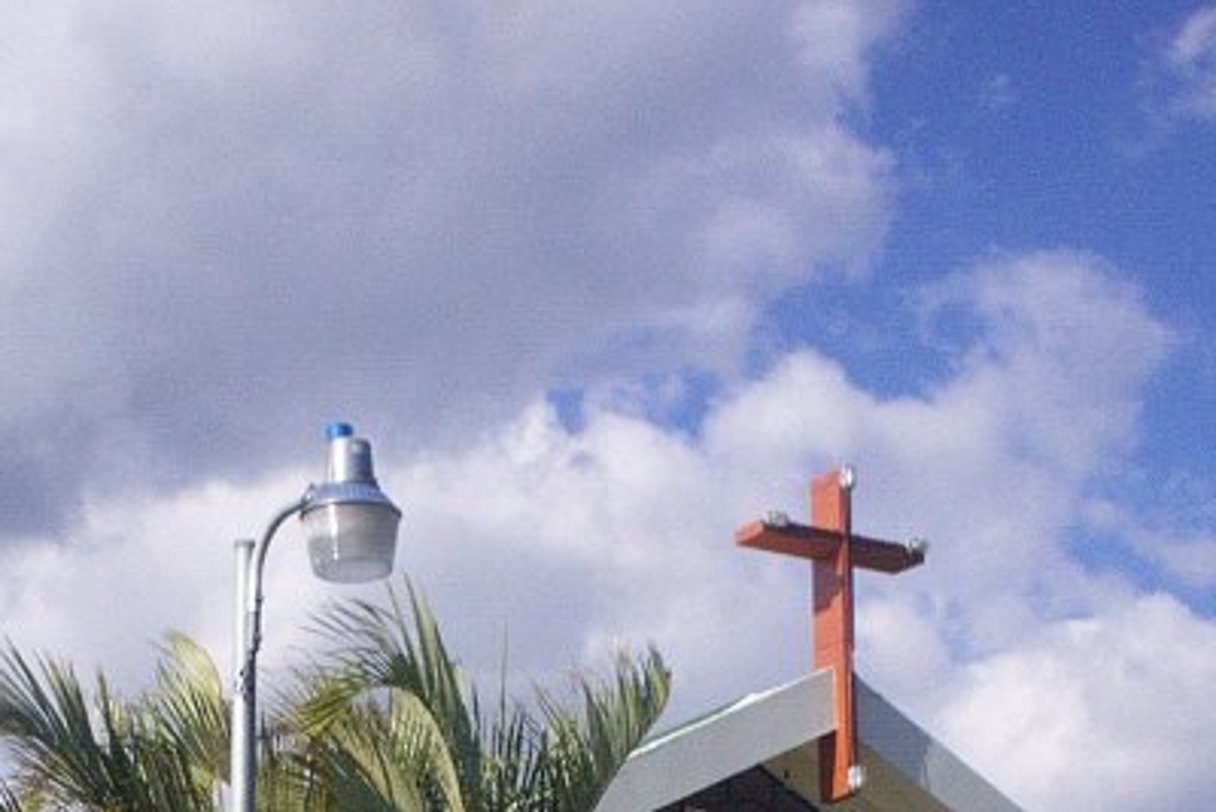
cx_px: 555
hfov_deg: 21.0
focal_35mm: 97
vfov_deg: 13.6
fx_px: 3277
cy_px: 1025
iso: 100
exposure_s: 1/784
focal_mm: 6
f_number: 4.5
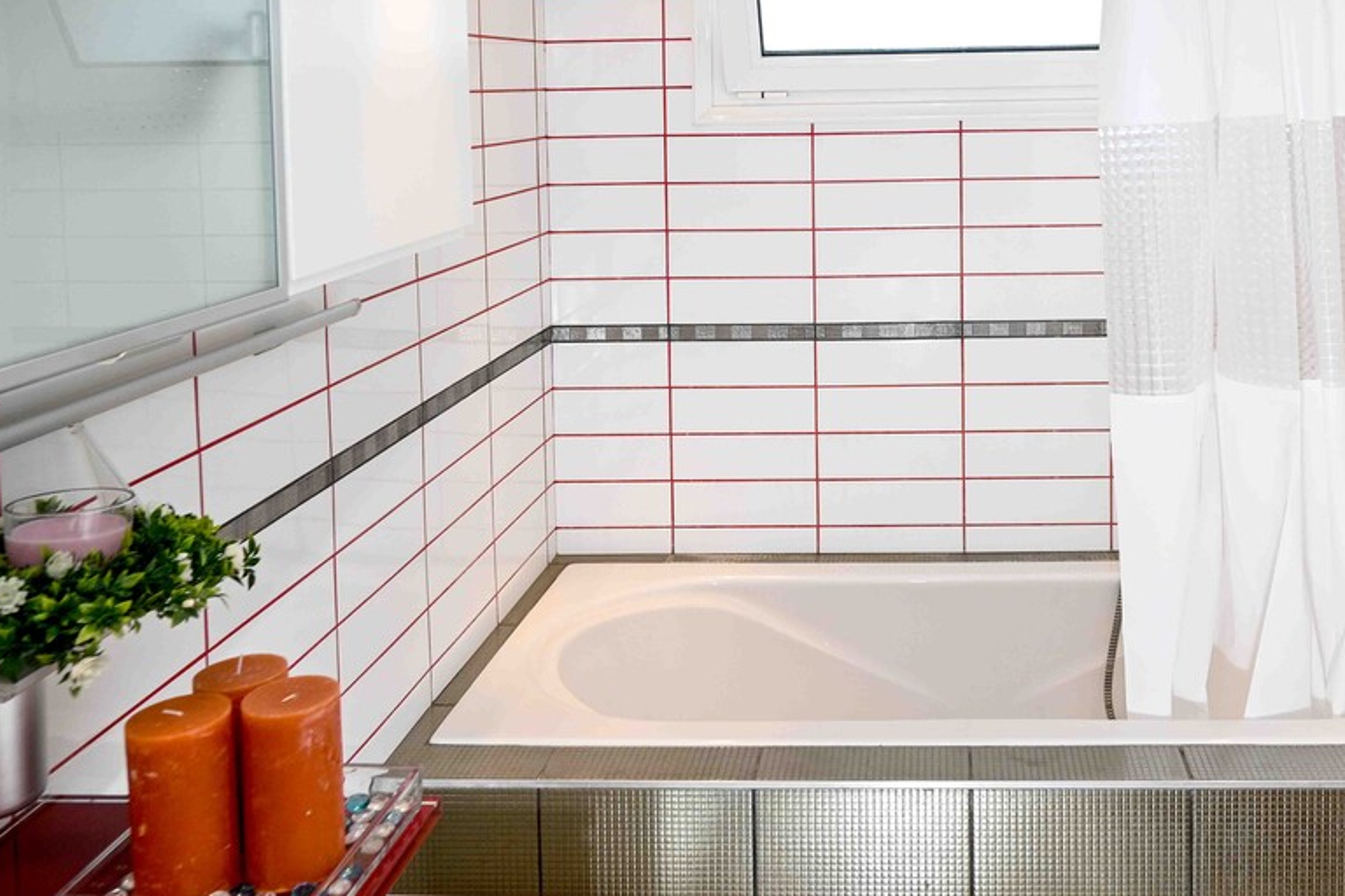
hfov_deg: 57.7
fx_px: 1195
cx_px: 870
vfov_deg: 41.1
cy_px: 416
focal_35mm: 32
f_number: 4.5
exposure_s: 1/80
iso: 200
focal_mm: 16
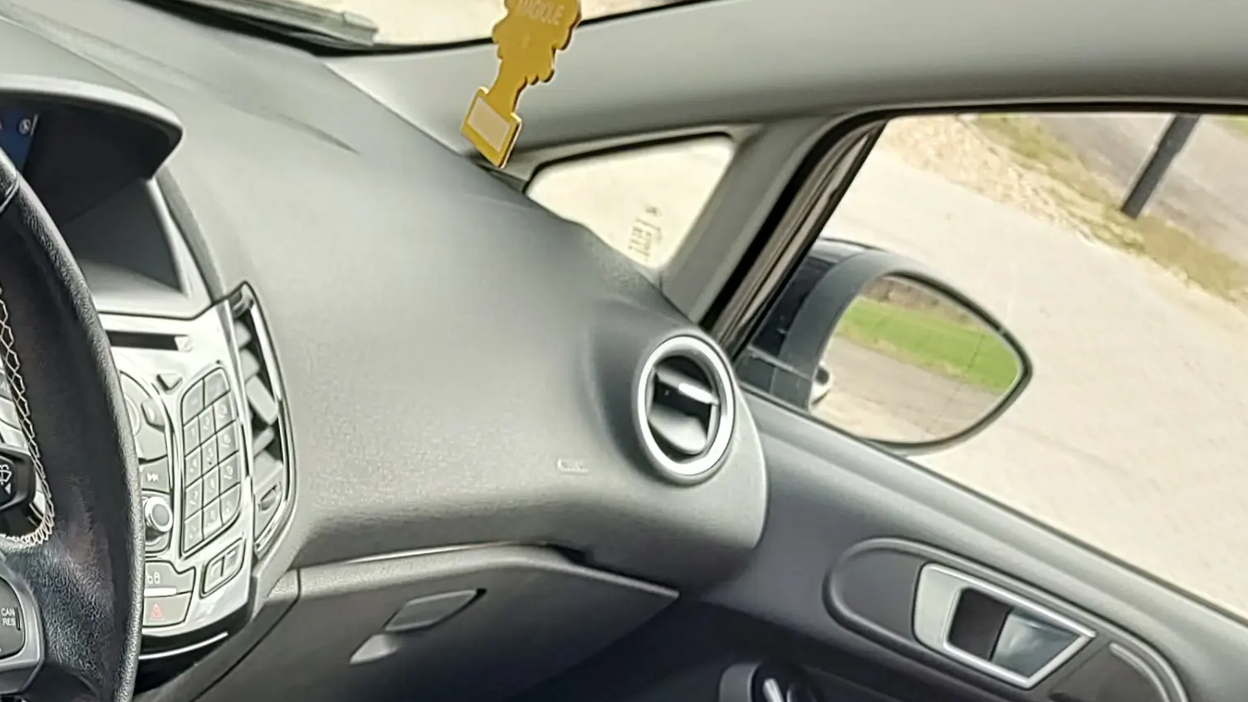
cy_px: 965
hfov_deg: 30.6
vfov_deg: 17.4
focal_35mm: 64
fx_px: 2118
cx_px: 19
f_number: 1.8
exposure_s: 1/136
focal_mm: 5.56
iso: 100
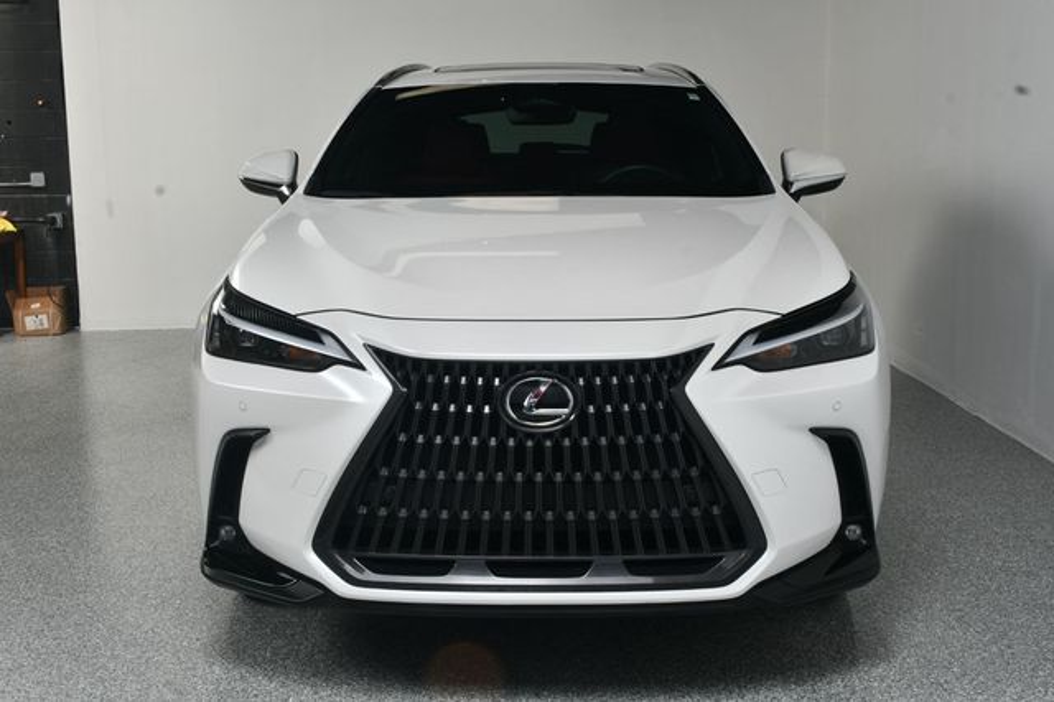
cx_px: 527
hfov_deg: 48.5
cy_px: 351
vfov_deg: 33.4
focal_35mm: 40
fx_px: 1170
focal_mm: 27
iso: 100
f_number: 13
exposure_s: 1/160
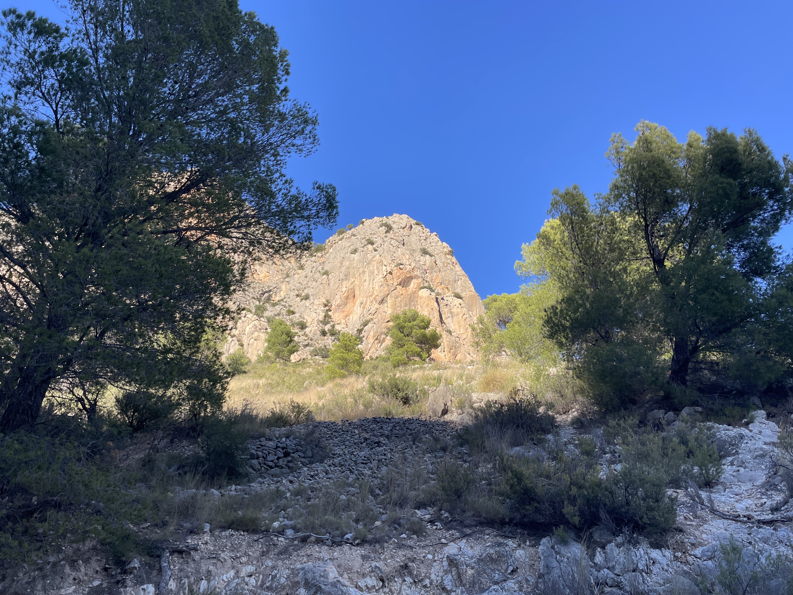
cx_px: 396
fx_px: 596
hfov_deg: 67.3
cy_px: 298
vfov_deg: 53.1
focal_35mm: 26
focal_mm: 4.2
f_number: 1.6
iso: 32
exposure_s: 1/1208
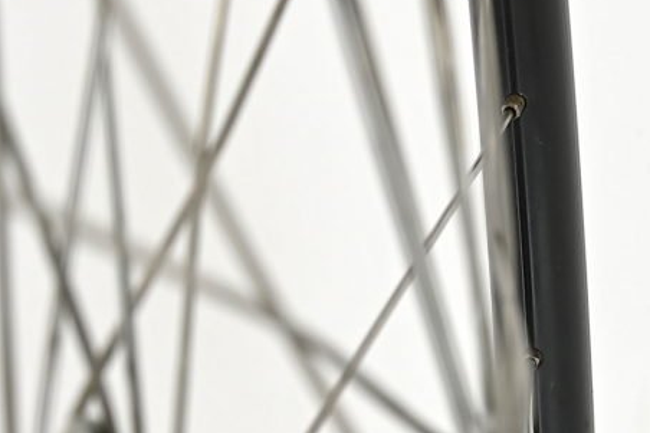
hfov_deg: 9.7
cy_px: 852
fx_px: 3754
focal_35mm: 208
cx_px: 850
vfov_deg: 6.4
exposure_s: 1/30
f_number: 8
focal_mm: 49
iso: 180
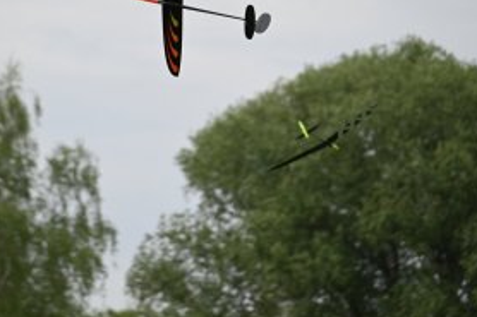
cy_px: 48
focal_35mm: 716
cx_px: 200
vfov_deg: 1.9
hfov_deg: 2.9
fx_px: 9481
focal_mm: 400
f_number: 7.1
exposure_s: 1/3200
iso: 800
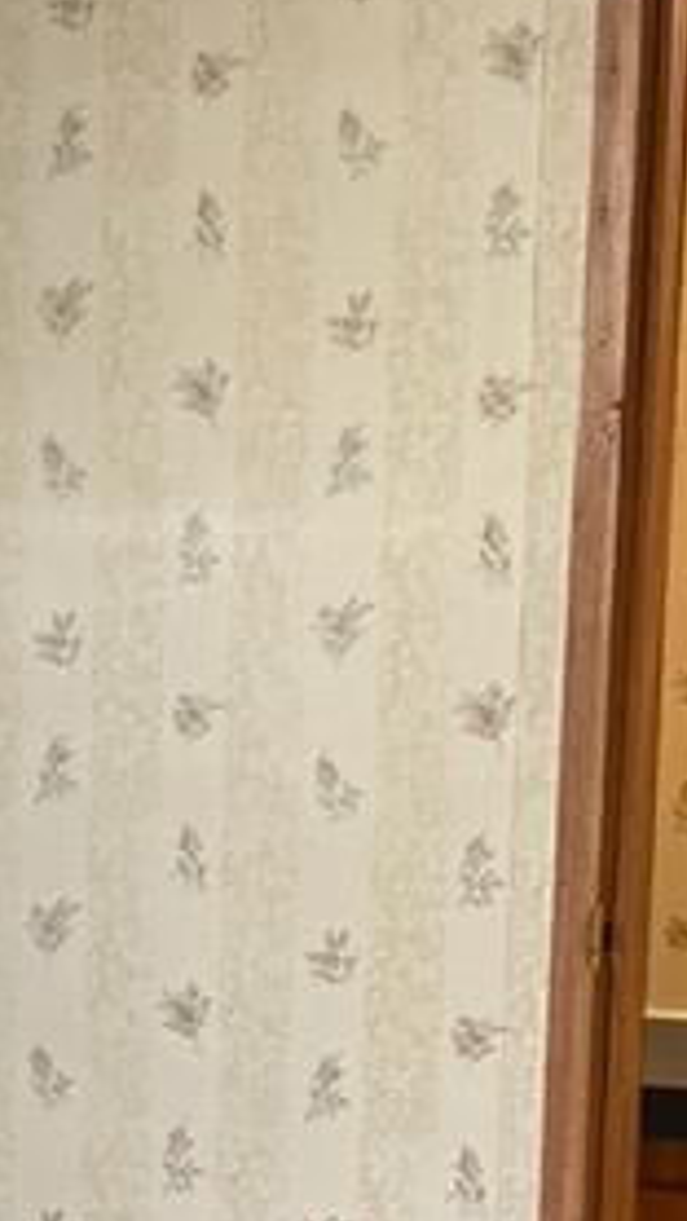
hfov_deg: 7.6
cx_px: -332
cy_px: 1485
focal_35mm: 157
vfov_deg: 13.3
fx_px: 5080
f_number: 1.6
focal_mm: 5.96
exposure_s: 1/60
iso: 160
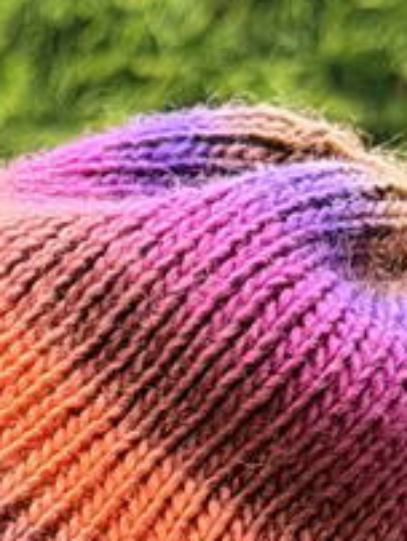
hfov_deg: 5.1
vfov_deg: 6.7
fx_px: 4458
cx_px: -388
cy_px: 1095
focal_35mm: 285
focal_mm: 6.76
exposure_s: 1/60
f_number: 1.78
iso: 100
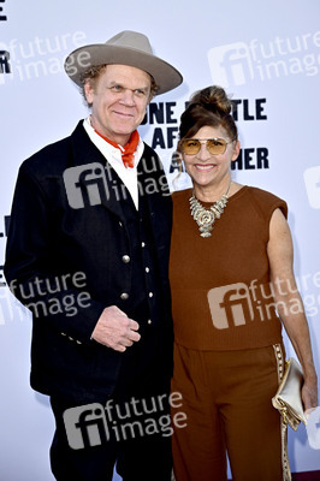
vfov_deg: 33.4
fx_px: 801
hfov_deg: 22.6
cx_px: 160
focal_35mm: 60
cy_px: 240
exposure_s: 1/320
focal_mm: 60
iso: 800
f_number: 5
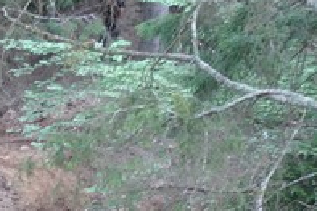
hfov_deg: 10.8
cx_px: -48
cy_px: 349
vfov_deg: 7.2
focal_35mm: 187
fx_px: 1645
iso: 800
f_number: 2.8
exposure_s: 1/25
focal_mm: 20.05
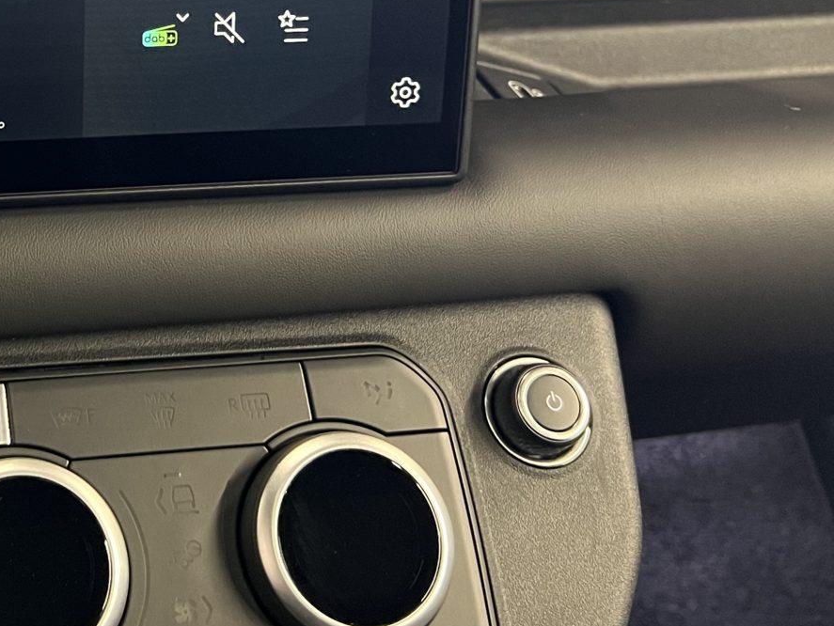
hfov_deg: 30.2
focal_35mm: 60
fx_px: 1446
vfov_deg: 23.7
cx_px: 22
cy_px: 54
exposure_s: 1/35
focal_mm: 5.7
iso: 640
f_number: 1.5
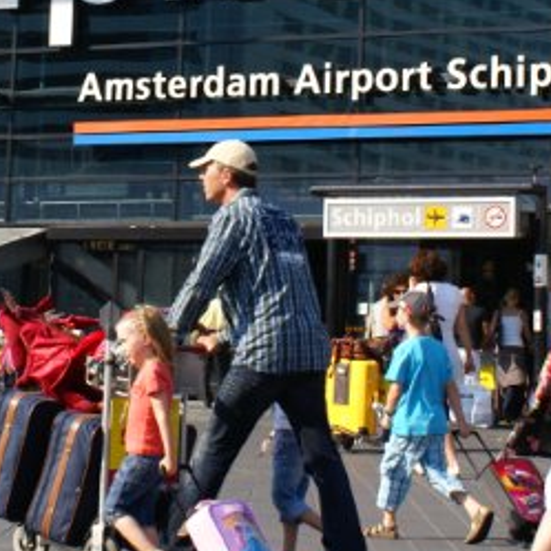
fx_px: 2215
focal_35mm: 123
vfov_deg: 14.1
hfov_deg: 14.1
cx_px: 111
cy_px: 141
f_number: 9
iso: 100
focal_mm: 30
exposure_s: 1/125
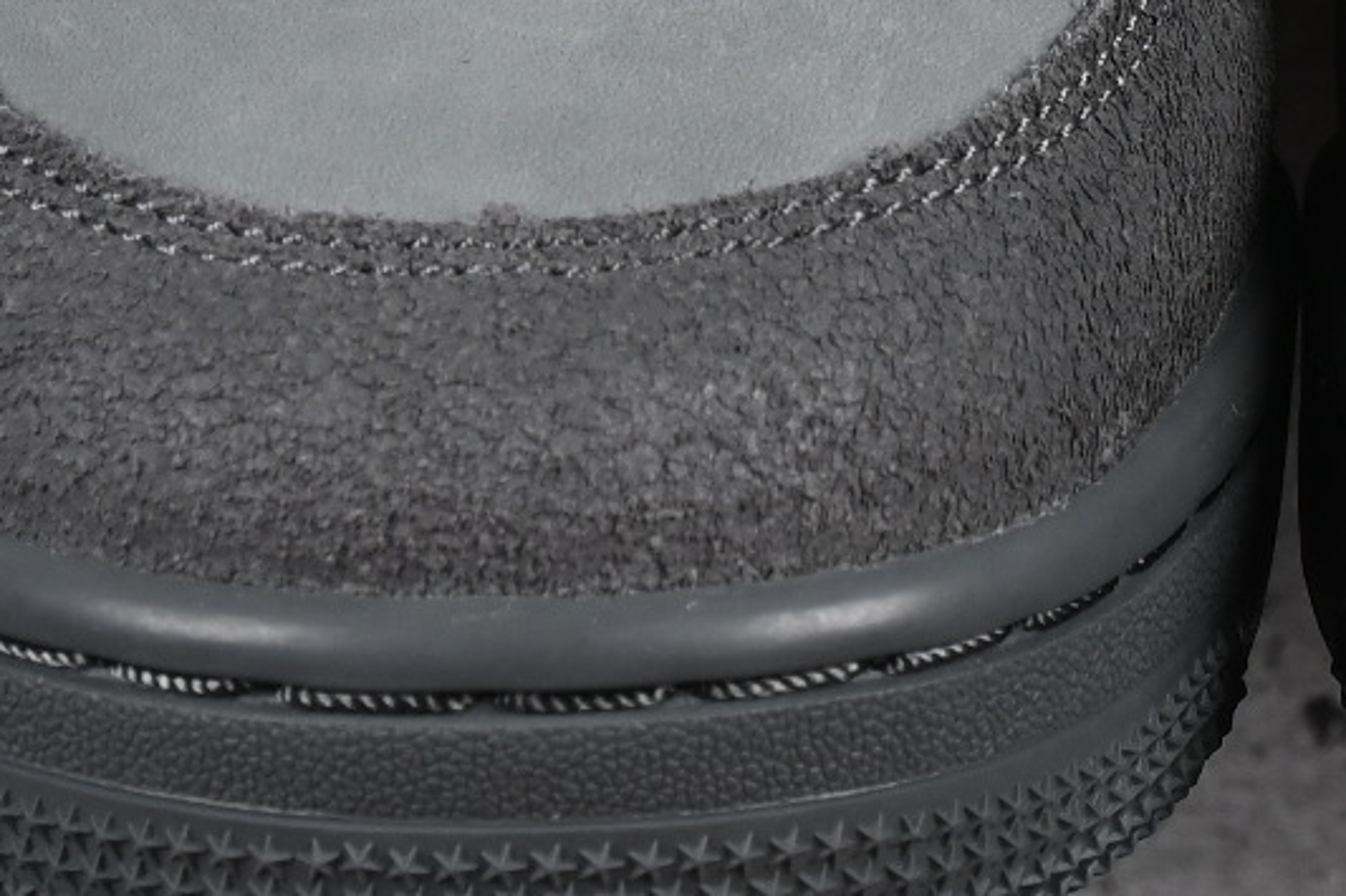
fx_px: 14651
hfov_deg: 5.3
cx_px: 1200
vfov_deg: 3.5
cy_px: -437
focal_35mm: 392
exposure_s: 1/80
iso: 160
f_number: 7.1
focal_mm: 50
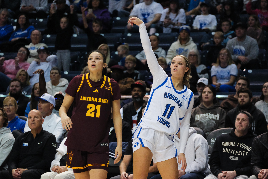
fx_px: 1139
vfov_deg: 9.0
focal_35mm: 153
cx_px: 134
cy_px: 90
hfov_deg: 13.4
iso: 8000
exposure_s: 1/2000
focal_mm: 102.2
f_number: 2.8
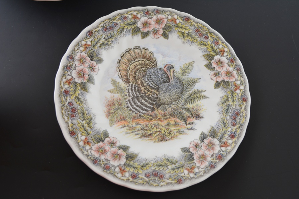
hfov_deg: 53.1
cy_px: 100
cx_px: 150
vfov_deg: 36.9
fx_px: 299
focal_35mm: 36
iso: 250
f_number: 5.6
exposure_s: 1/125
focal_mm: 24
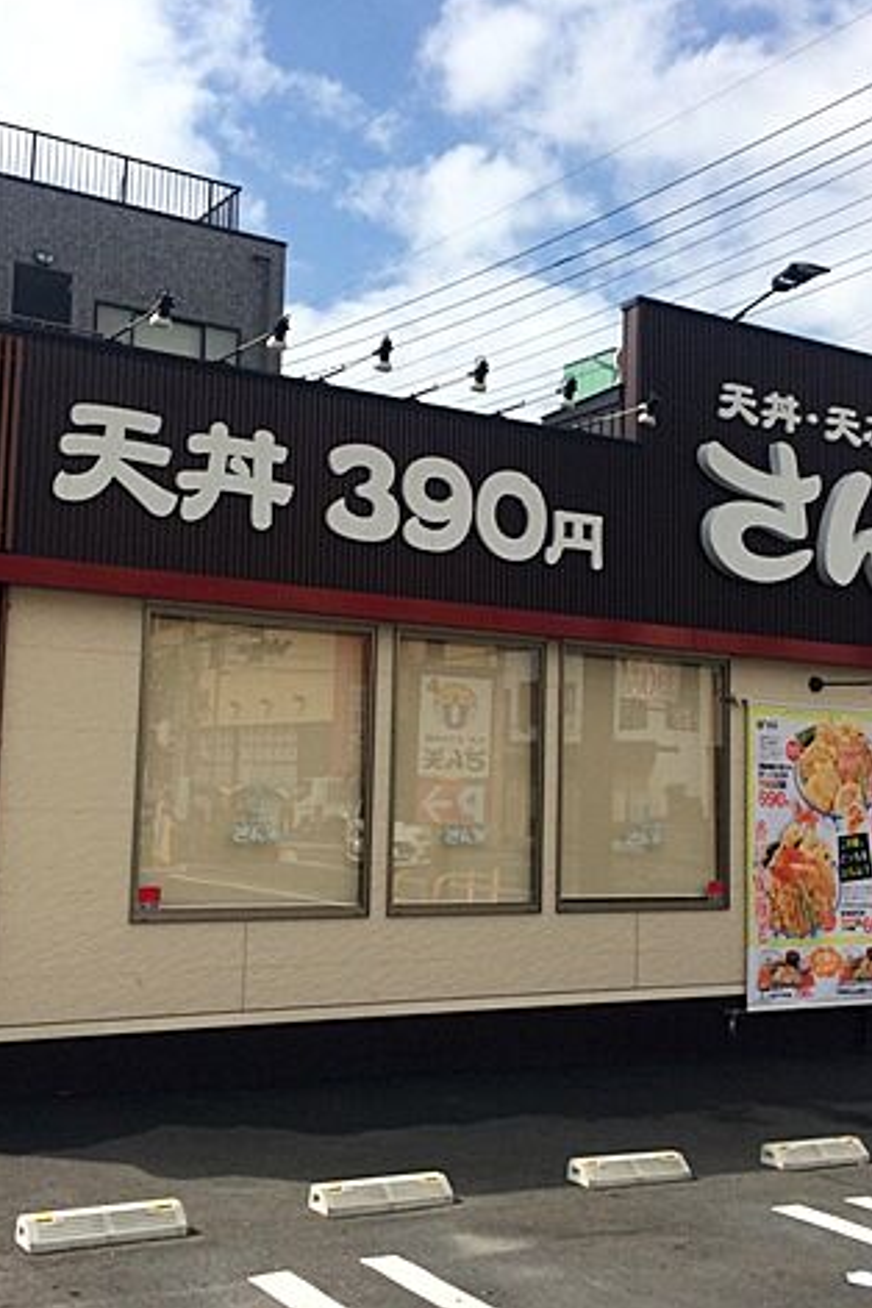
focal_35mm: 41
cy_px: 644
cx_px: 430
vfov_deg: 47.4
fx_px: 1490
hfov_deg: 32.6
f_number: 2.2
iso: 32
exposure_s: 1/3165
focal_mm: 4.15
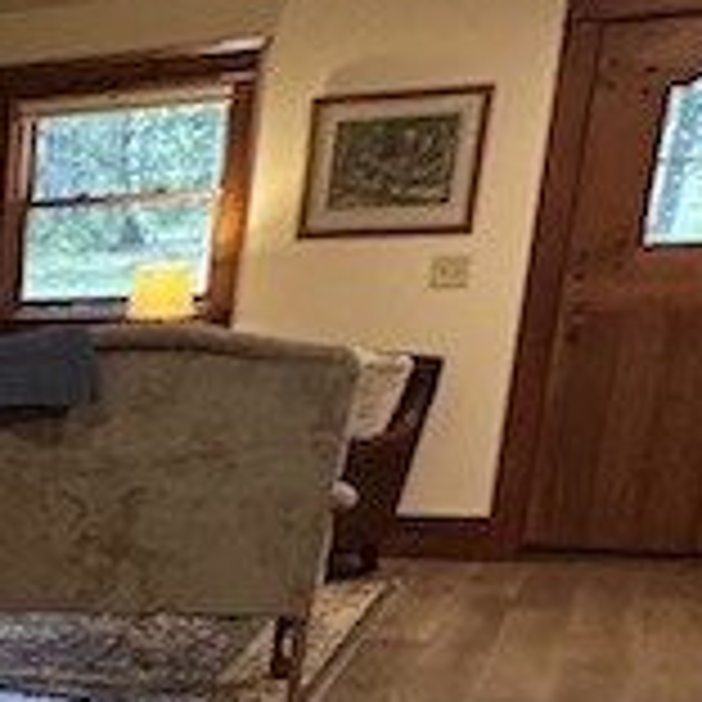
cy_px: 832
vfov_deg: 21.2
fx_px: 1744
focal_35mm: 76
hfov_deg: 17.3
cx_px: -657
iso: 320
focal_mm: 2.22
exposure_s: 1/60
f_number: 2.2
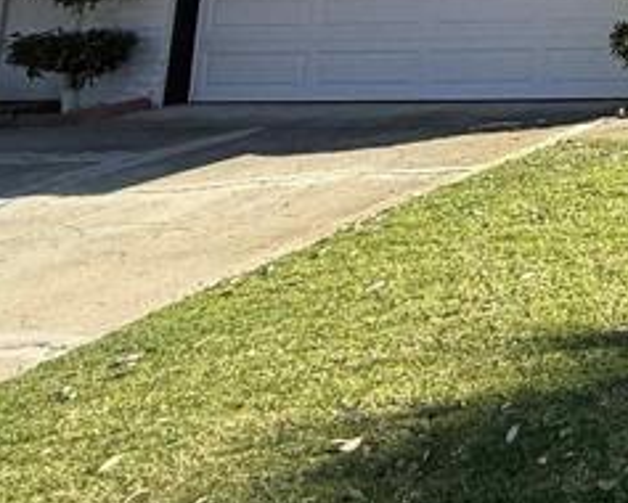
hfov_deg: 21.1
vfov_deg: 21.9
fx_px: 1097
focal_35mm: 59
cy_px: -230
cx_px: 1139
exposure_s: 1/799
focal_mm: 2.22
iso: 50
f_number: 2.2
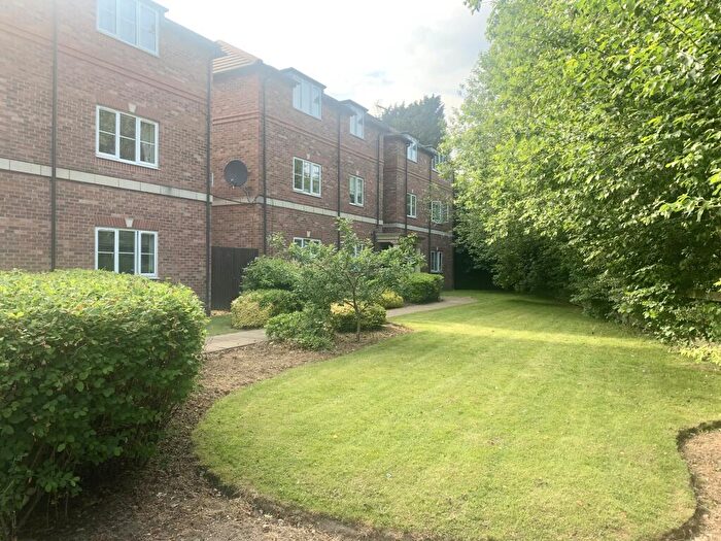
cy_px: 270
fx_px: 542
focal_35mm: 26
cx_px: 360
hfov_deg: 67.3
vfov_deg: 53.1
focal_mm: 4.25
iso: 25
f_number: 1.8
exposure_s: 1/350
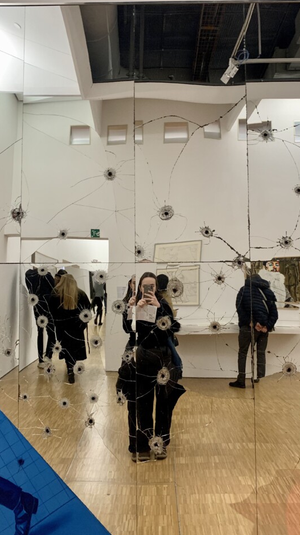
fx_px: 410
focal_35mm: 29
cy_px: 266
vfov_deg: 66.1
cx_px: 149
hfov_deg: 40.1
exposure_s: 1/50
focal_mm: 4.25
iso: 200
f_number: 1.8
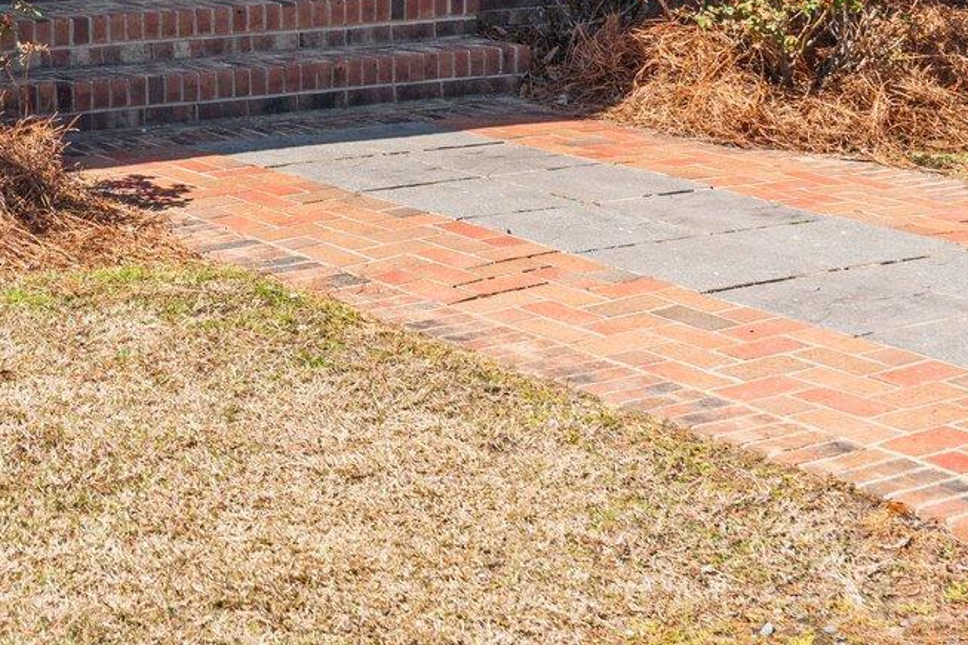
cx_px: 87
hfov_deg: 21.8
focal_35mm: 91
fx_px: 2446
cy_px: -262
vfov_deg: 14.2
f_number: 8
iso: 250
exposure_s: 1/320
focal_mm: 29
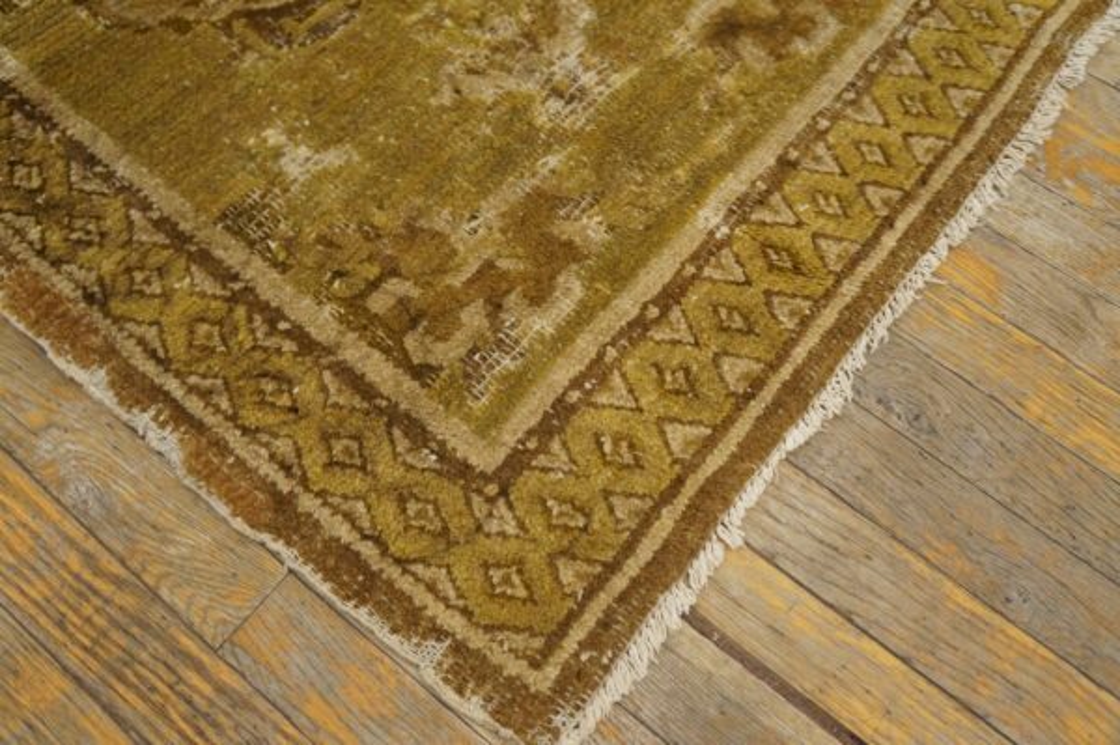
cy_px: 372
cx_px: 560
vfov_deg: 43.5
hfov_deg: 62.0
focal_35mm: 30
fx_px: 933
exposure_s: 1/160
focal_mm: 20
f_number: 4
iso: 2500
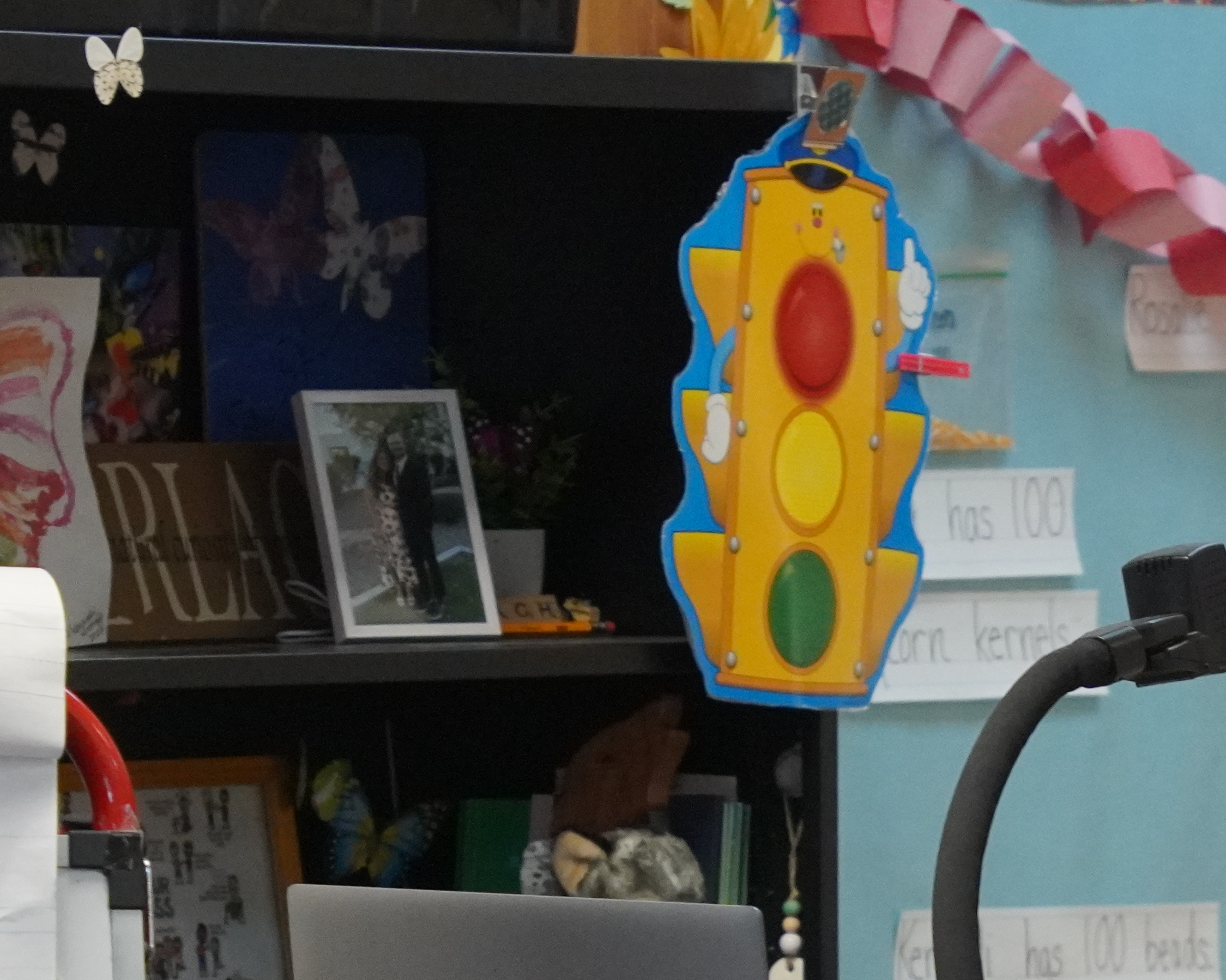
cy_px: 964
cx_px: 1266
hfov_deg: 5.5
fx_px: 12808
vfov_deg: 4.4
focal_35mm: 353
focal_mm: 94
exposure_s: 1/160
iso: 2500
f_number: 4.5
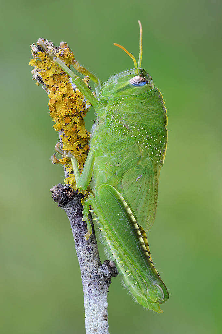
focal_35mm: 270
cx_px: 111
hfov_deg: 5.1
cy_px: 167
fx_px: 2496
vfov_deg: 7.6
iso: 100
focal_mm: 180
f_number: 16
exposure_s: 1/2.5
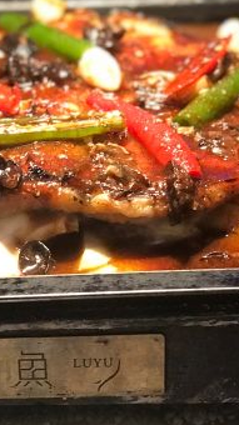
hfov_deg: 9.4
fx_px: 1444
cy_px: 196
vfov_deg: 16.8
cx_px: 5
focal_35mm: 128
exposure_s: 1/50
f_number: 2.8
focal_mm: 6.6
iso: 400
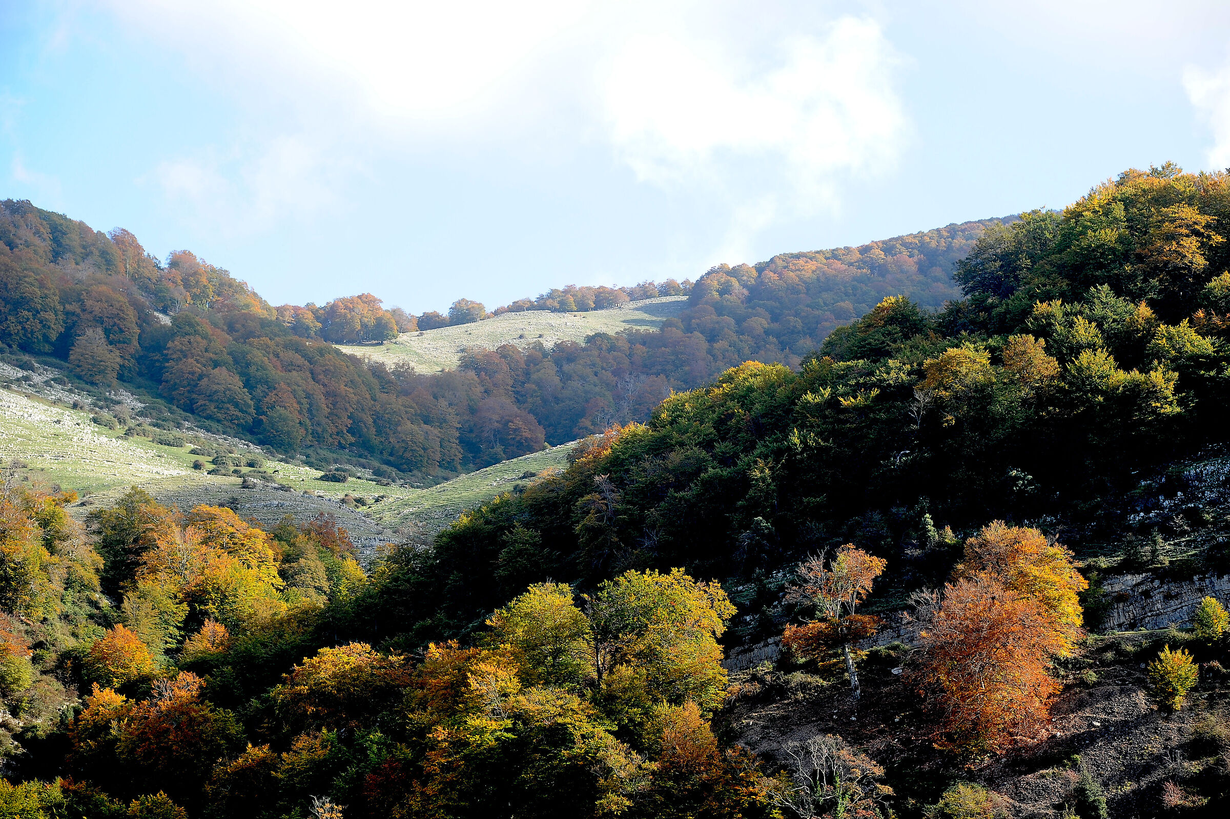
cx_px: 615
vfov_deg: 16.1
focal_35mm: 85
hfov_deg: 23.9
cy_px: 410
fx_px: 2902
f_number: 4.5
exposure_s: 1/800
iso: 320
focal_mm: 85
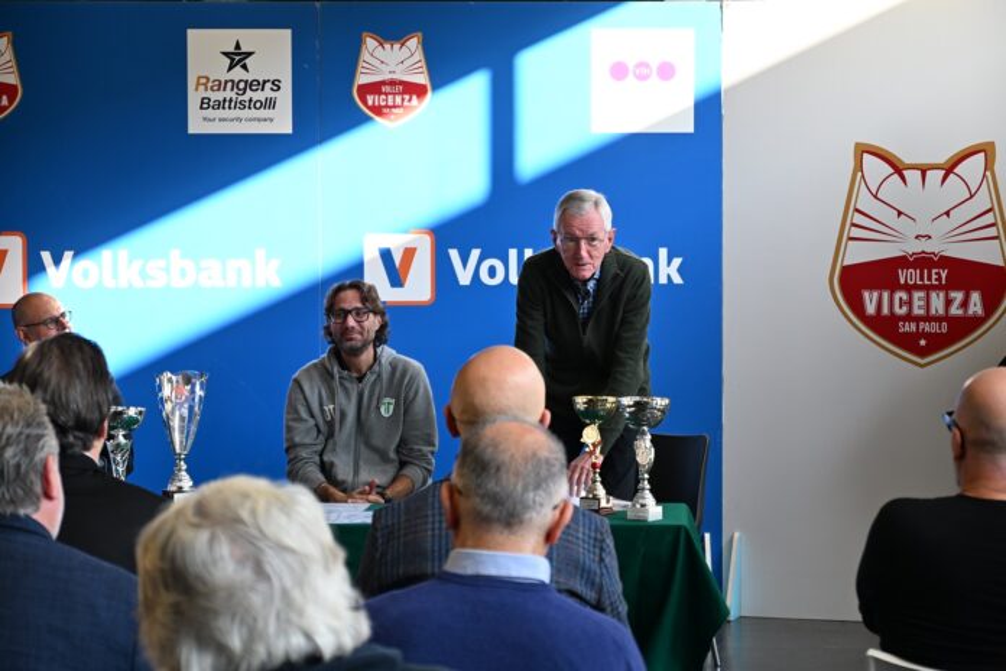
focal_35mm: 104
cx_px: 503
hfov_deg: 19.7
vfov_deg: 13.2
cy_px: 336
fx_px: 2892
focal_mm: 69
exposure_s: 1/125
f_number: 5.3
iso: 500
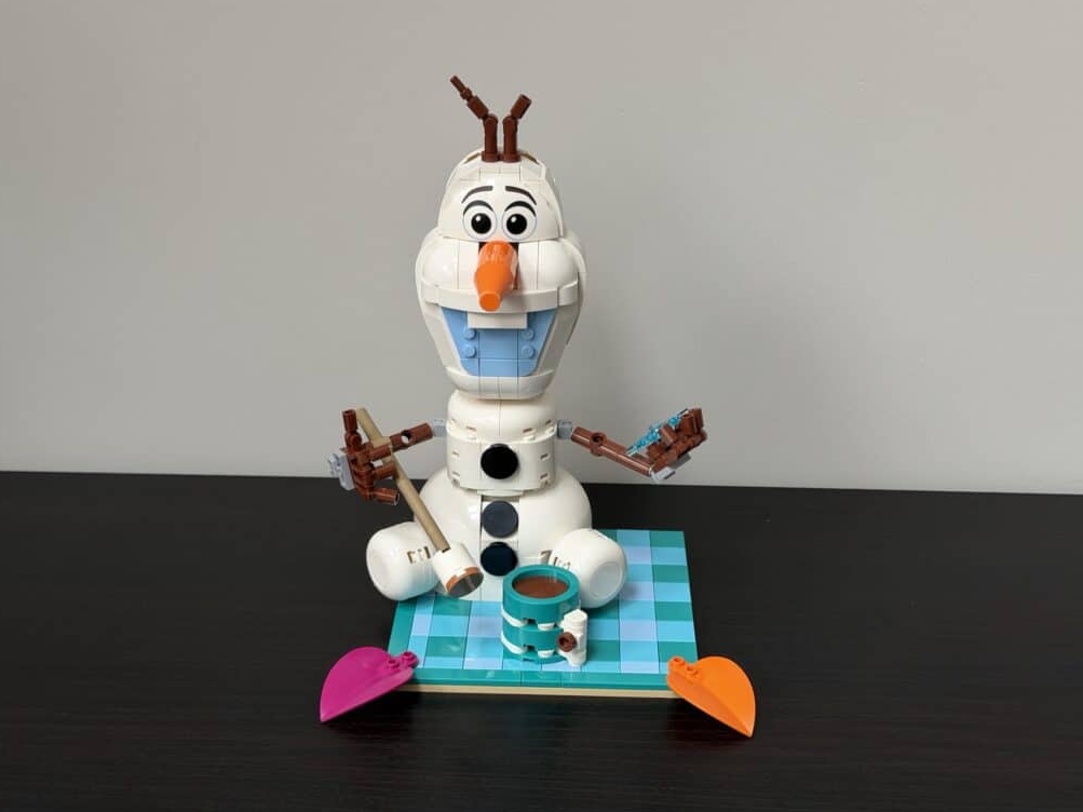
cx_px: 546
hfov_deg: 38.9
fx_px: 1533
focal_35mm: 49
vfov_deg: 29.7
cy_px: 410
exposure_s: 1/59
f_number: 1.78
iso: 200
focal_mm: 6.76
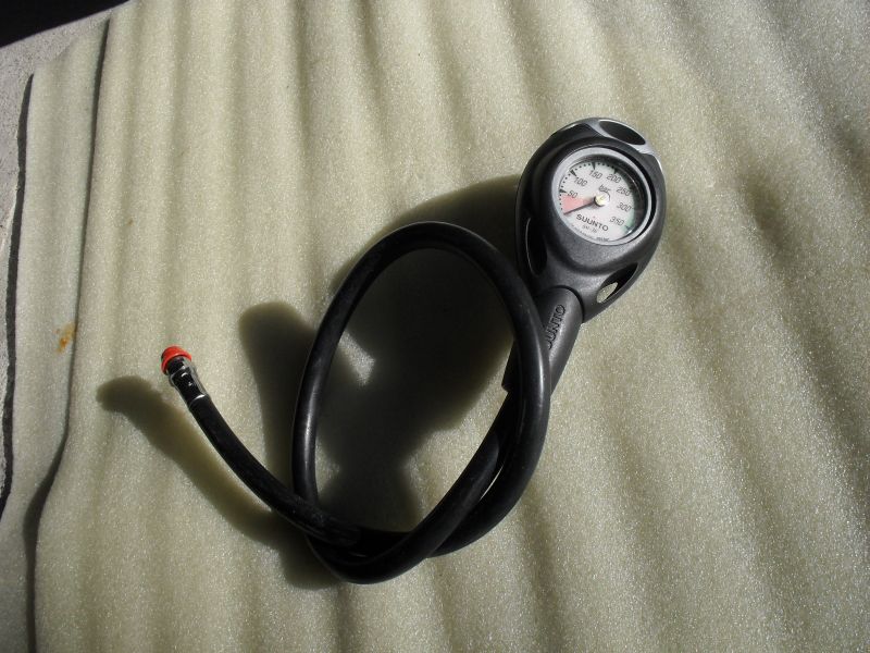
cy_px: 326
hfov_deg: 49.0
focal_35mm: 38
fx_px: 955
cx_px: 435
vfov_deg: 37.7
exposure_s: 1/250
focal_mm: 6.3
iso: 80
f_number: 8.3
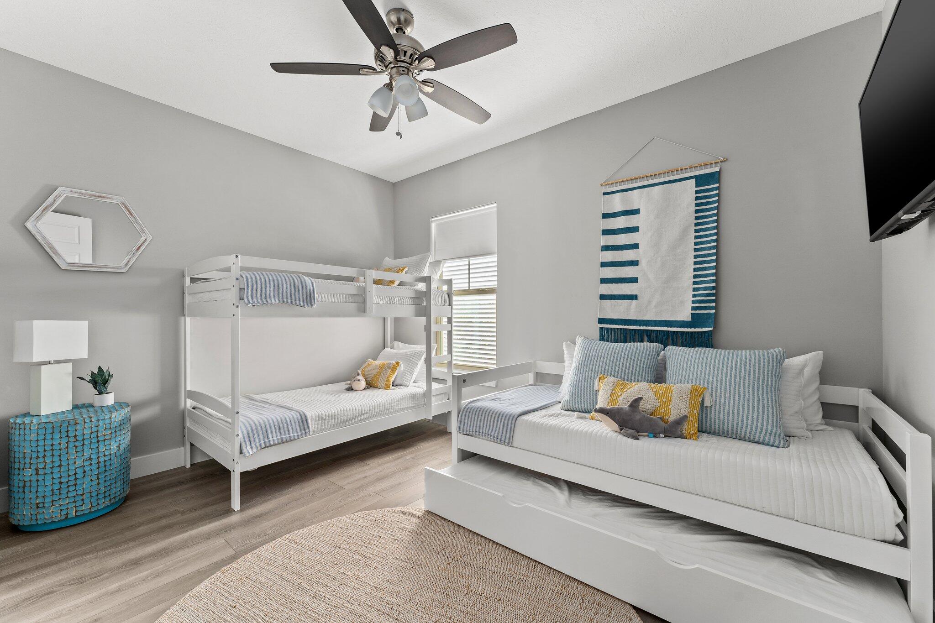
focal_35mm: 14
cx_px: 468
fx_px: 364
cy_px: 312
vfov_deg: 81.2
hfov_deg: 104.3
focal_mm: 14
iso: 500
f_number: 8
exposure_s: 1/4
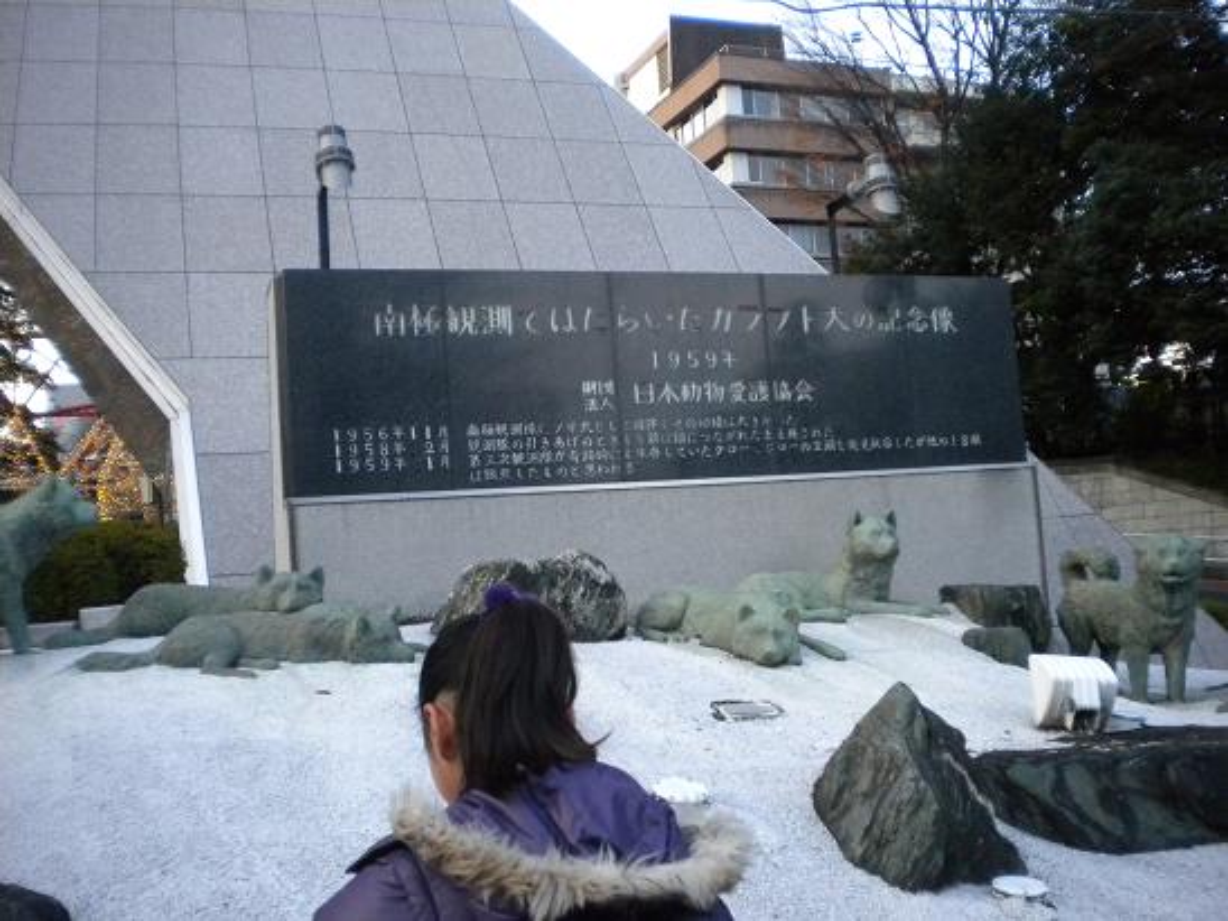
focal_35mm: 35
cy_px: 460
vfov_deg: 40.7
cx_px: 614
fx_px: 1242
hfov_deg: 52.6
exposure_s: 1/231
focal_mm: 6.3
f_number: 3.1
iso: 400
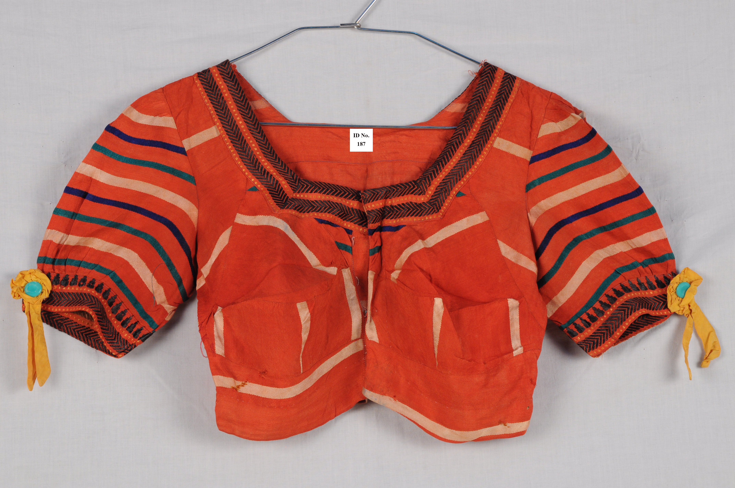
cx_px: 368
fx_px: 2141
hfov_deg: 19.5
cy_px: 244
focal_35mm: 105
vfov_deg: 13.0
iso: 400
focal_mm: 70
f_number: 16
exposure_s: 1/6
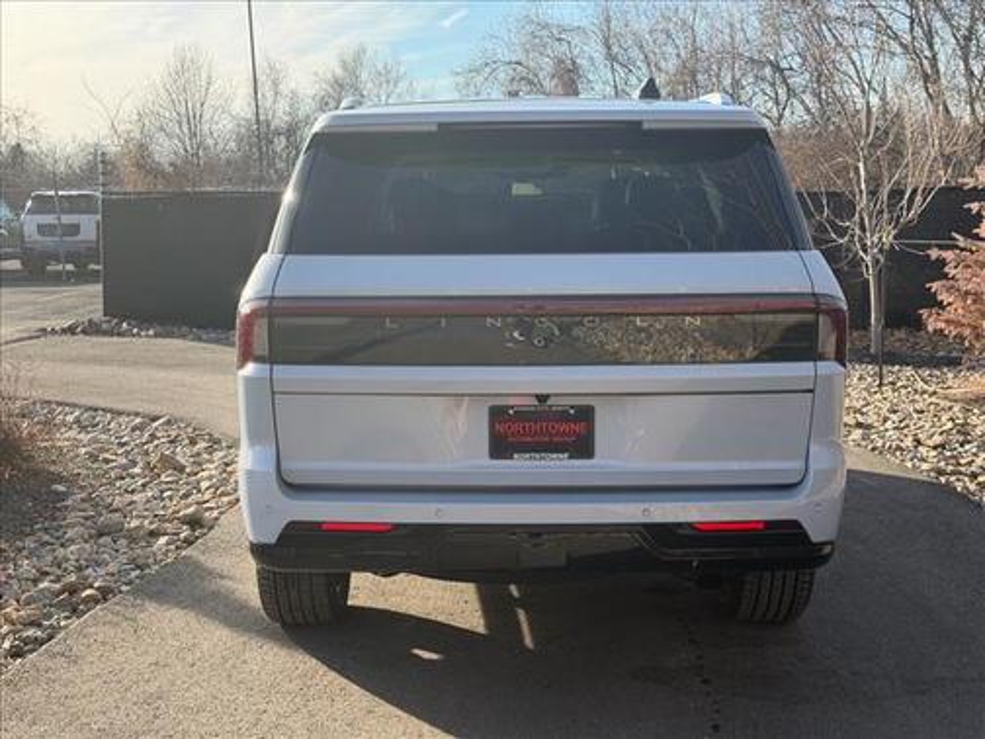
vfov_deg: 30.3
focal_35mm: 48
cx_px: 492
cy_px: 370
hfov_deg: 39.7
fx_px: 1366
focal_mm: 6.76
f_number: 1.78
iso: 100
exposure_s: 1/1931
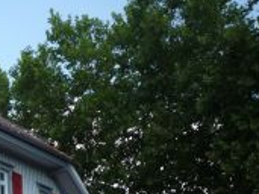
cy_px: 265
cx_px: -89
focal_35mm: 90
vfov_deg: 15.5
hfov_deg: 19.8
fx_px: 673
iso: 100
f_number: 4
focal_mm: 5.2
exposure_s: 1/400
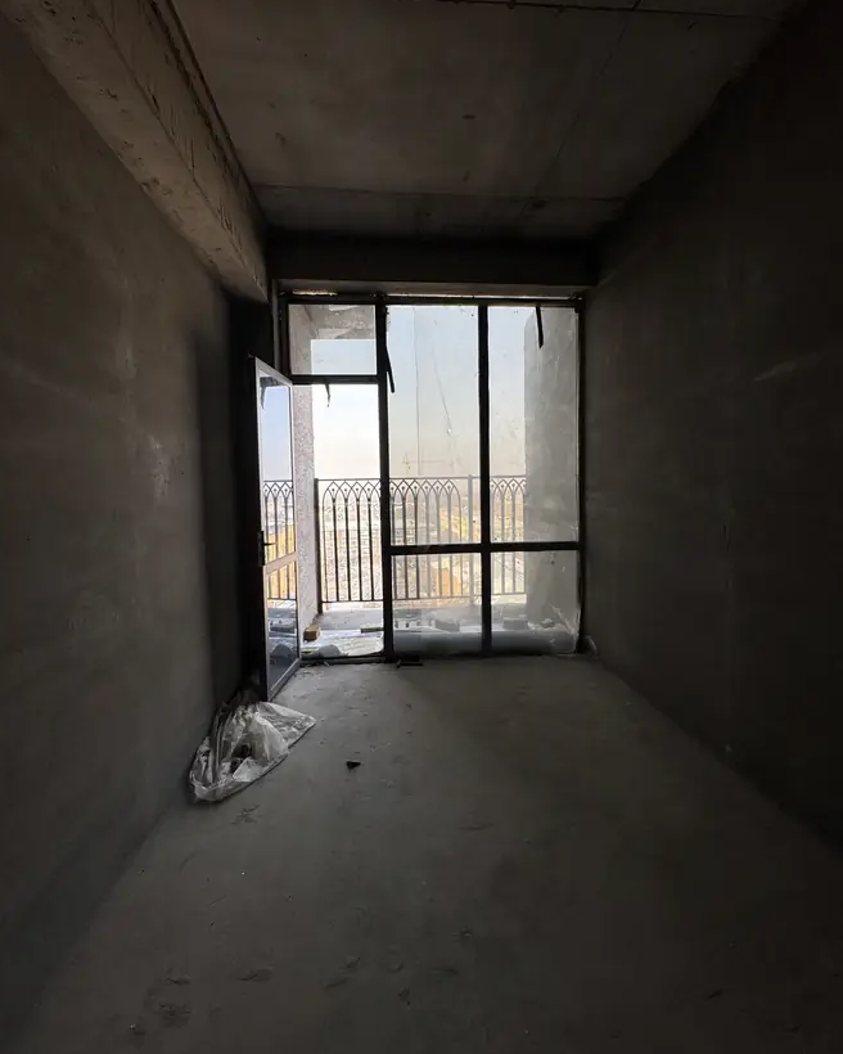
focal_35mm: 15
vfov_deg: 96.8
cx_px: 418
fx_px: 468
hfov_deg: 84.0
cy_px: 513
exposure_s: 1/220
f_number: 2.2
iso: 40
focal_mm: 2.22
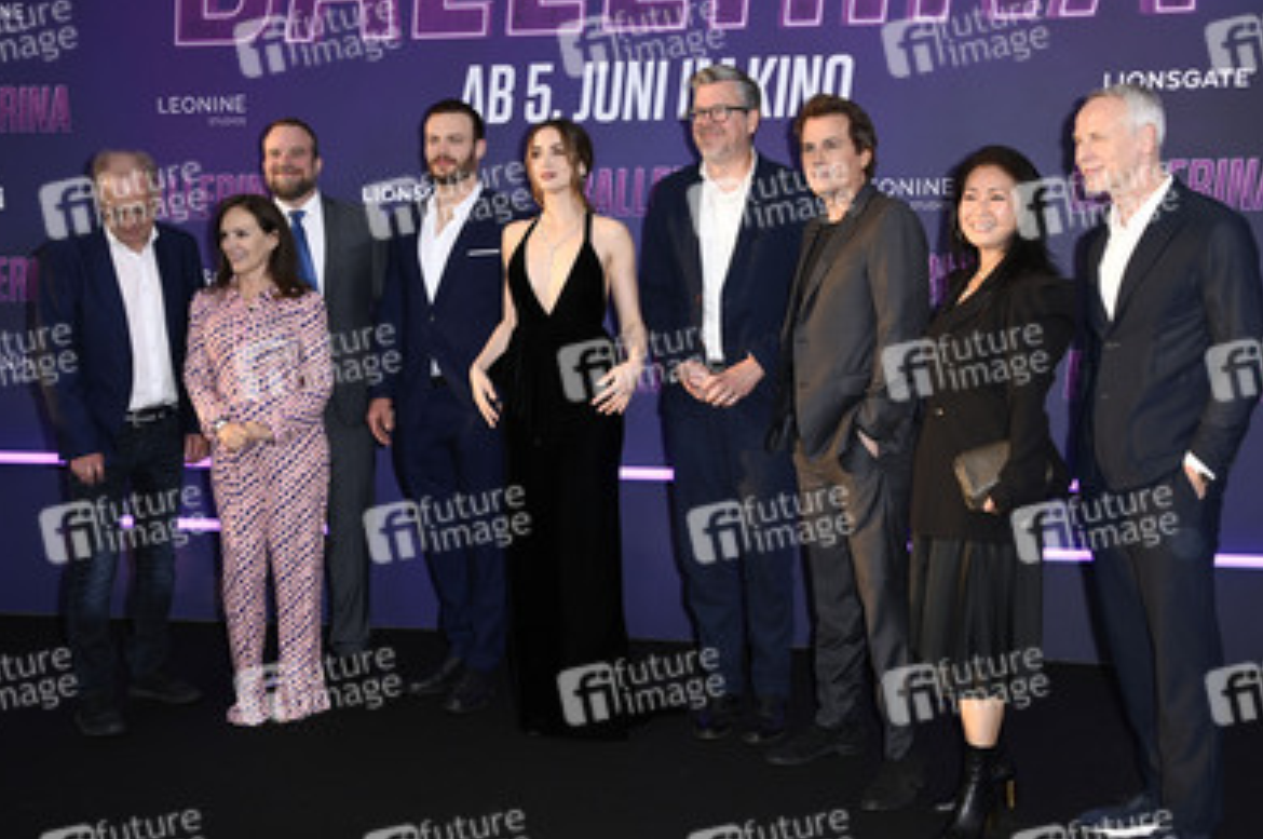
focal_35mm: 44
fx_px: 1542
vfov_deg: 30.4
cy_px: 444
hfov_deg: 44.5
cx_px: 685
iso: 500
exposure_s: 1/250
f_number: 7.1
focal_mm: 38
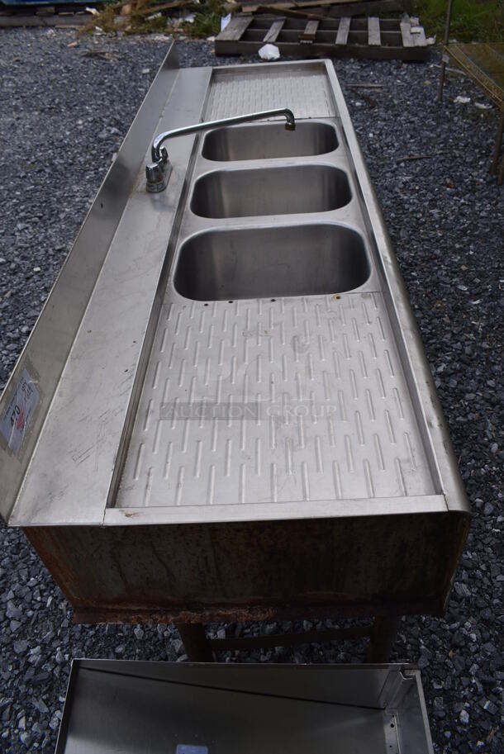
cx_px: 252
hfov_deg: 48.0
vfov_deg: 67.3
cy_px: 377
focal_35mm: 27
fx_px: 566
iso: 140
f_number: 8
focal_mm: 18
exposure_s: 1/250
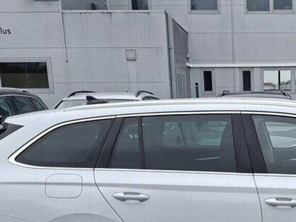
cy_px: 224
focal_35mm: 58
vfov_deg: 24.1
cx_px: 273
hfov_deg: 31.5
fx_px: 496
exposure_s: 1/100
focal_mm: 5.54
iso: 64
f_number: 1.8
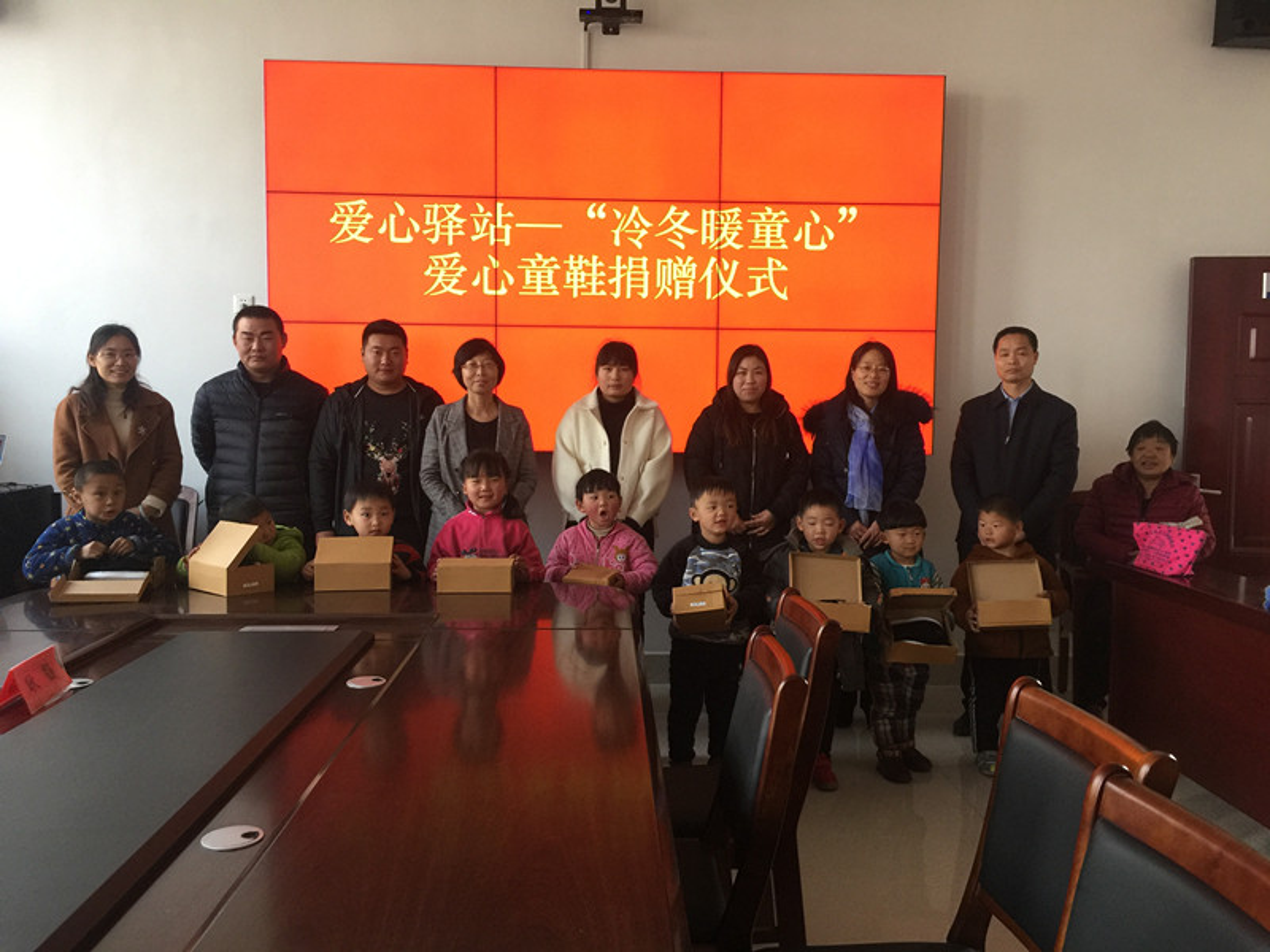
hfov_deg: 61.7
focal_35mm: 29
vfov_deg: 48.2
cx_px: 635
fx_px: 1064
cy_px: 476
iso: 80
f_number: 2.2
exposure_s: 1/33
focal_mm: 4.15
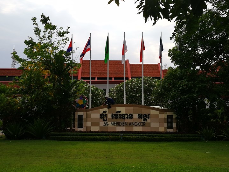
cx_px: 114
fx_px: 357
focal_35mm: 54
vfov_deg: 27.0
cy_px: 86
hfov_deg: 35.5
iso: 50
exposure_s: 1/776
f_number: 2.2
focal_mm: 4.5
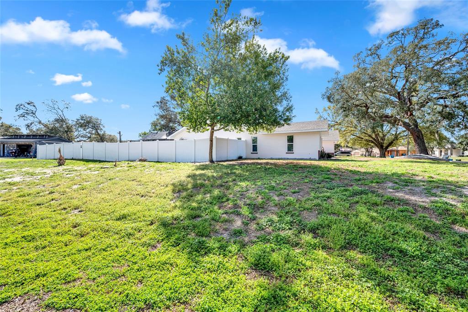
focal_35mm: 14
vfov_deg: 81.2
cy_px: 156
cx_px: 234
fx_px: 182
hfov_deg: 104.2
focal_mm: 14
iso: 250
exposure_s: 1/640
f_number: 6.3
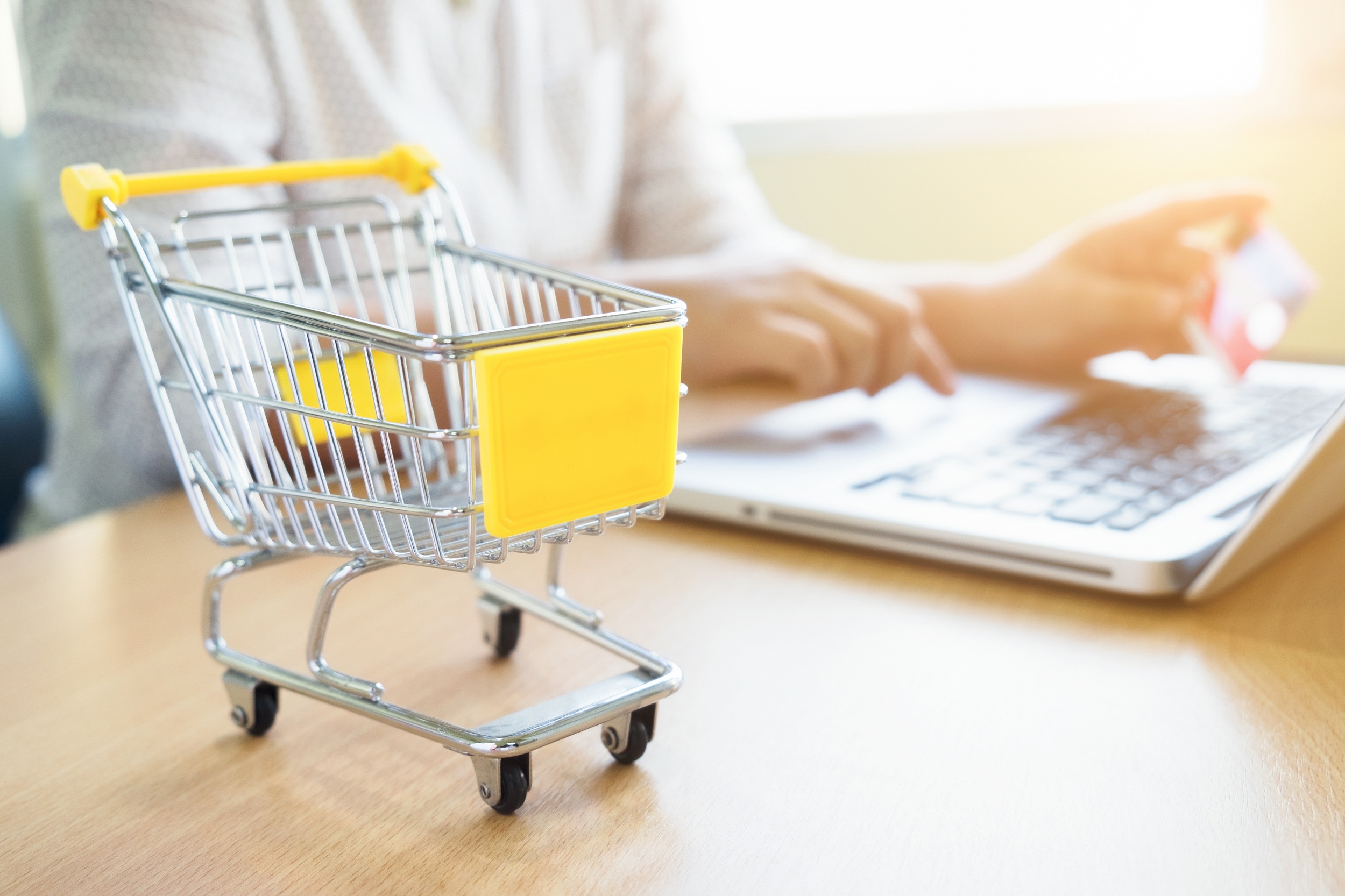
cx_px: 672
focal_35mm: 35
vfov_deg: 37.8
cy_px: 448
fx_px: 1307
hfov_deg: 54.4
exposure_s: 1/60
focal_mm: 23.3
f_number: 3.6
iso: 320
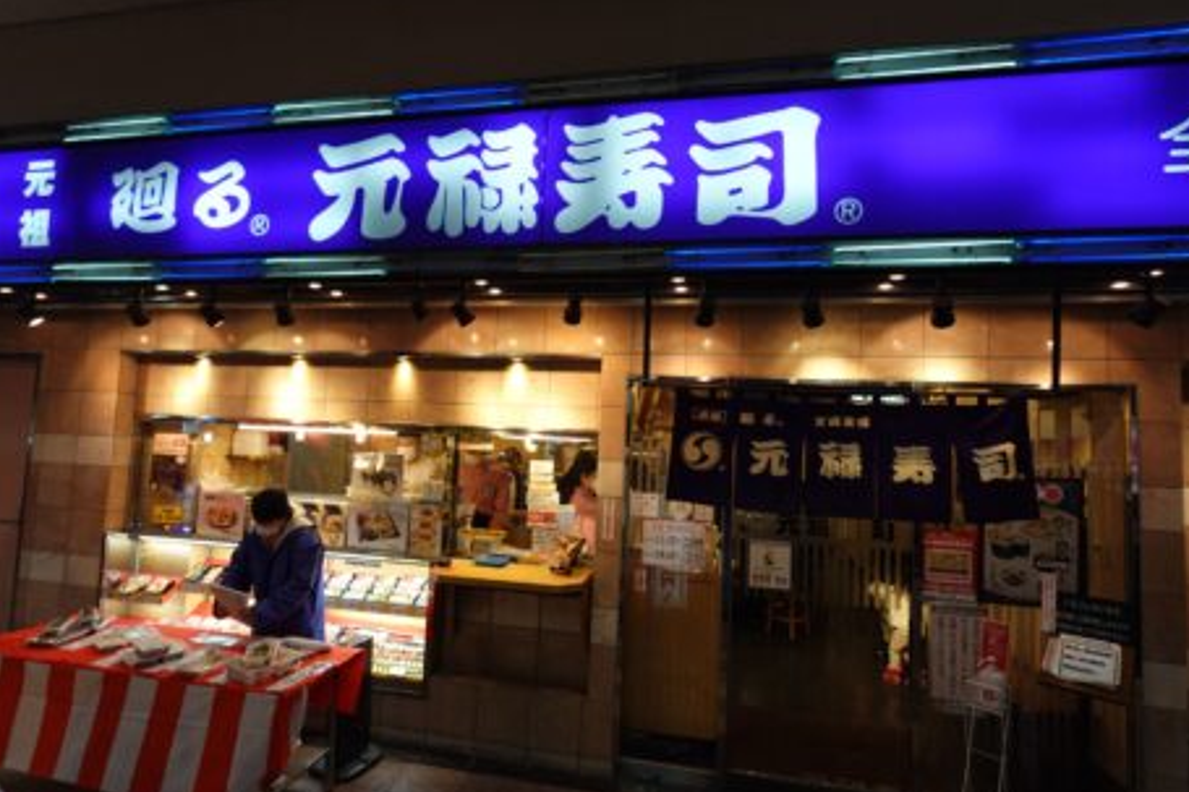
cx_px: 580
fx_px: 627
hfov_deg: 86.9
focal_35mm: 19
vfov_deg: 64.5
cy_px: 392
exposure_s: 1/60
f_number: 2.8
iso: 160
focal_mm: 6.9
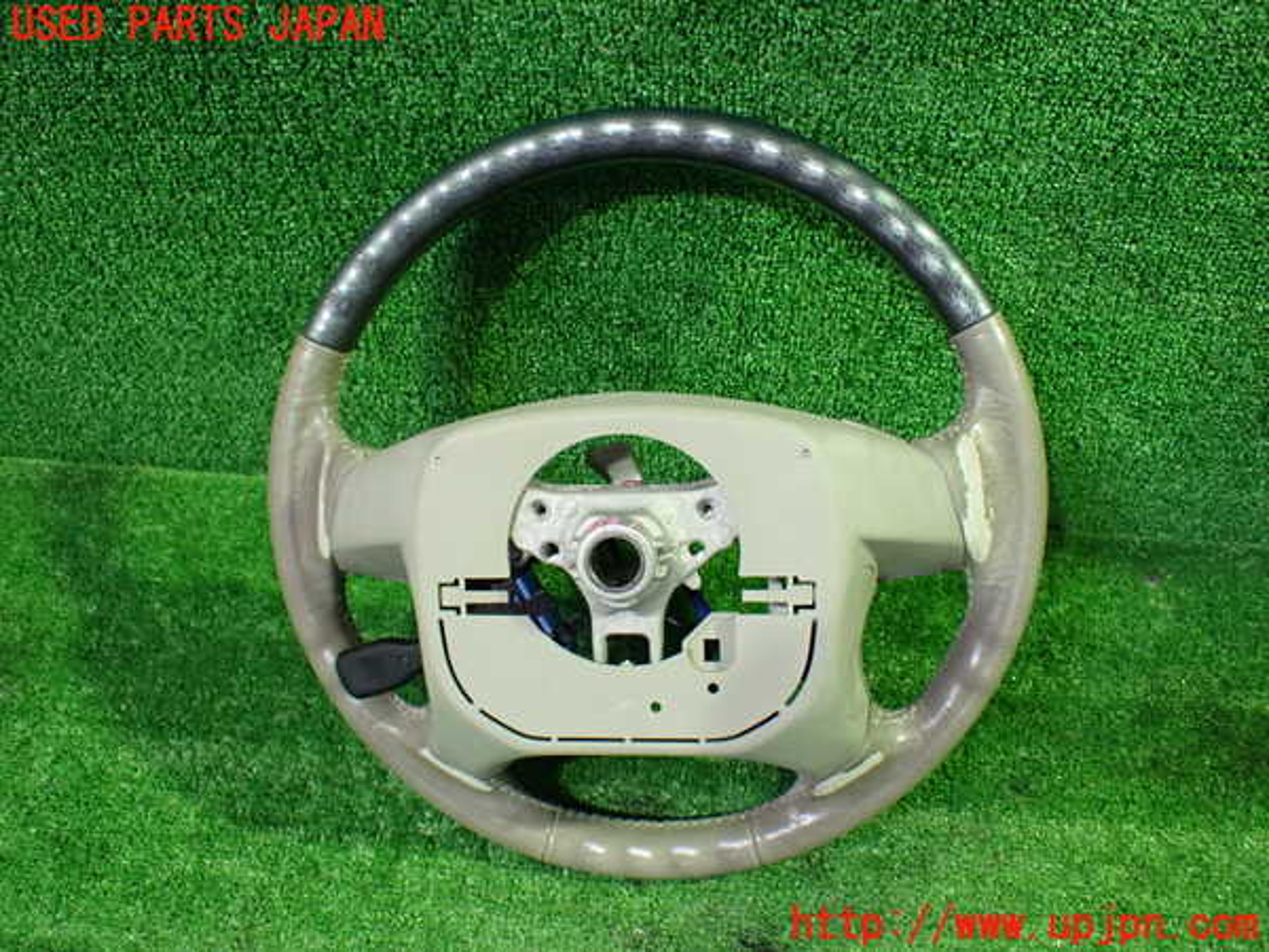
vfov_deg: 46.8
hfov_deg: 60.0
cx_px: 634
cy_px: 476
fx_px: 1100
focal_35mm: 30
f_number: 2.3
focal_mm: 5.4
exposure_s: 1/50
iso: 800
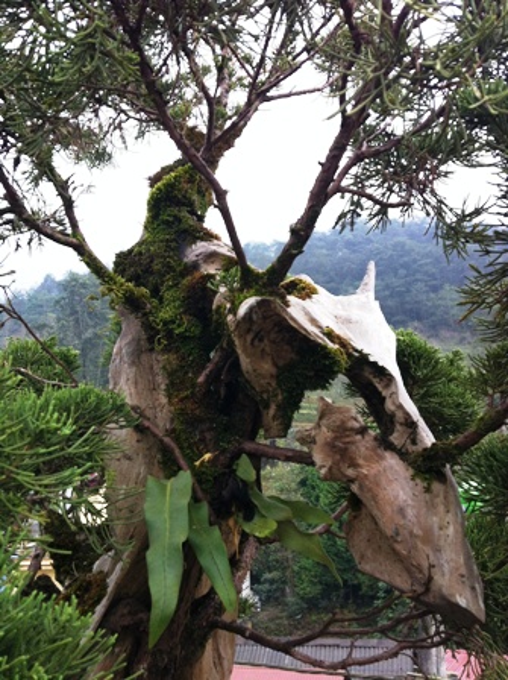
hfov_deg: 40.6
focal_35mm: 35
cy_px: 340
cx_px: 254
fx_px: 686
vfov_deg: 52.7
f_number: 2.8
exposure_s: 1/120
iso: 80
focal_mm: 3.85
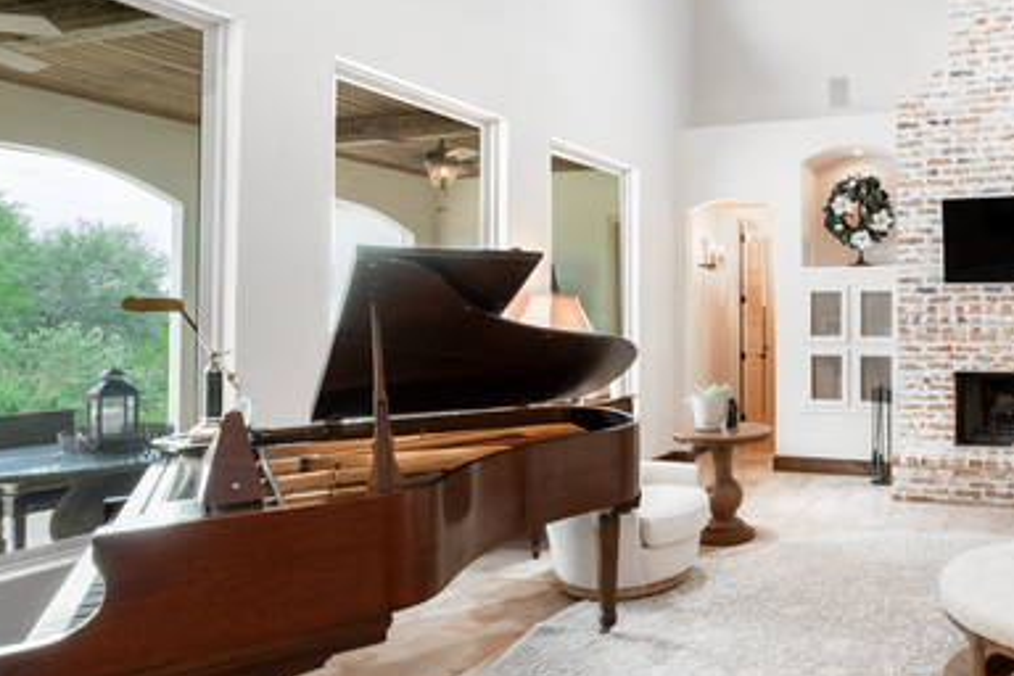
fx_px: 704
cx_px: 821
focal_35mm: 25
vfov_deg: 51.2
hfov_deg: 64.7
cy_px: 300
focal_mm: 10
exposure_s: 1/5
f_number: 7.1
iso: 500
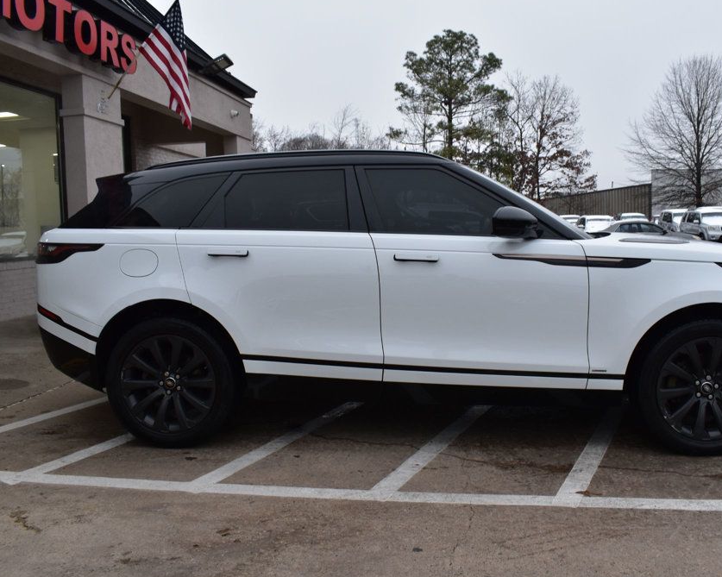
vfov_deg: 47.1
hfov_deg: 57.1
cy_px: 285
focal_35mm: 31
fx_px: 662
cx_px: 400
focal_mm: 18
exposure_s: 1/100
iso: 400
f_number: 9
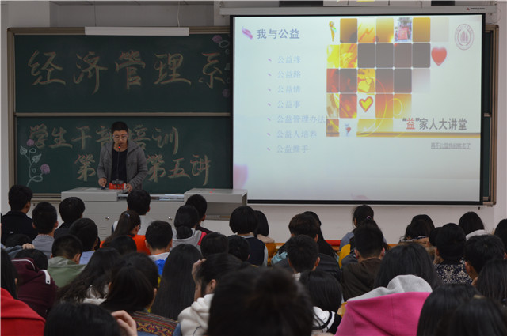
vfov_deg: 19.7
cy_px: 168
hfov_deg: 29.3
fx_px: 971
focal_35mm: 69
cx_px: 254
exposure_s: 1/20
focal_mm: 46
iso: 400
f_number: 5
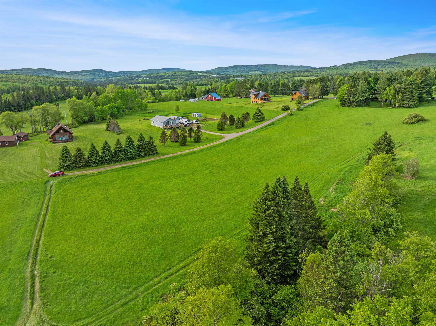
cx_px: 218
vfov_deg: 56.8
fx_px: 302
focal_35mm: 24
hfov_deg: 71.6
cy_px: 163
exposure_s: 1/1250
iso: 140
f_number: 2.8
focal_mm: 12.29
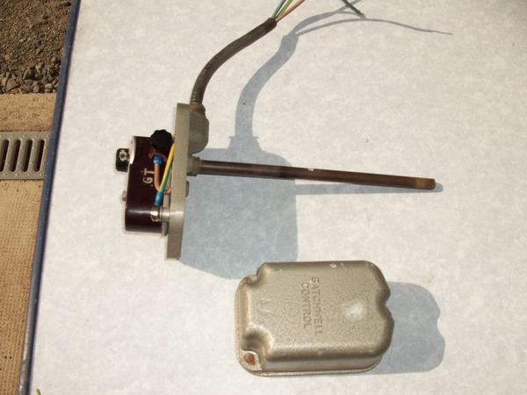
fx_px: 518
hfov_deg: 54.0
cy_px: 198
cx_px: 264
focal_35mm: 34
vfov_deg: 41.8
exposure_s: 1/1022
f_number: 5.5
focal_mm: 5.7
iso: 64
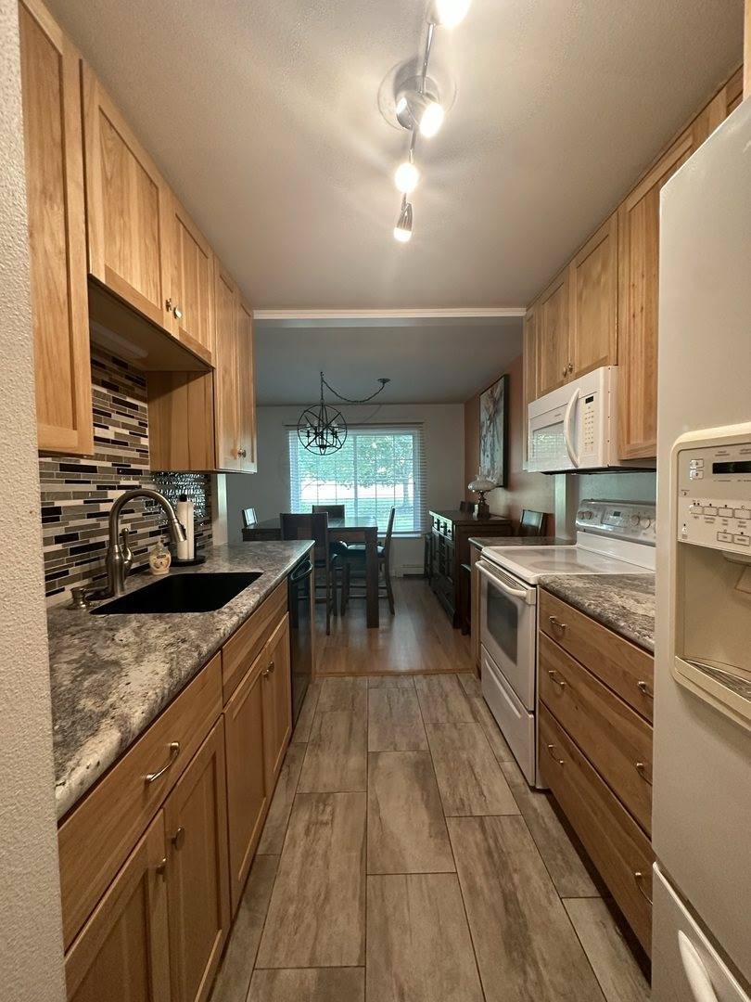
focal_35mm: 14
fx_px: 405
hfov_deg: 85.7
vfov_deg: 102.1
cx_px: 376
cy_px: 501
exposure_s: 1/60
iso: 320
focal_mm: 2.22
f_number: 2.2
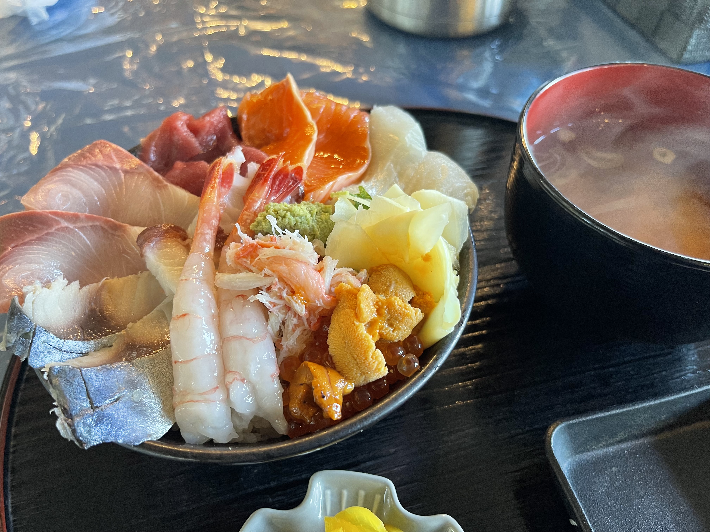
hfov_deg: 69.4
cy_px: 266
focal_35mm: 25
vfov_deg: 54.9
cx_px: 355
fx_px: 513
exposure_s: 1/50
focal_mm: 5.1
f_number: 1.6
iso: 320
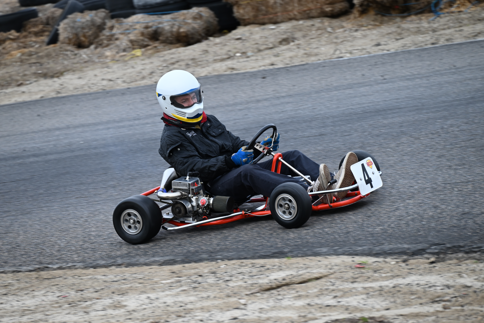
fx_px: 2690
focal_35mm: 200
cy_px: 162
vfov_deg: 6.9
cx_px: 242
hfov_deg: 10.3
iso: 320
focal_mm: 200
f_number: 6.3
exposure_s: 1/500
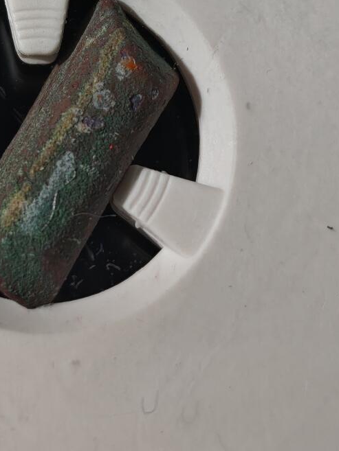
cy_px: -34
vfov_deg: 14.1
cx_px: 7
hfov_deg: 10.7
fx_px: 1788
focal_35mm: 137
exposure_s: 1/129
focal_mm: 5.85
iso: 50
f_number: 1.63
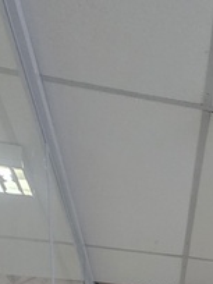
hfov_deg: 18.7
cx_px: 333
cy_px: 542
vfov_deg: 19.3
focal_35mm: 68
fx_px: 558
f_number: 1.9
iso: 400
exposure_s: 1/60
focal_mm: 2.2
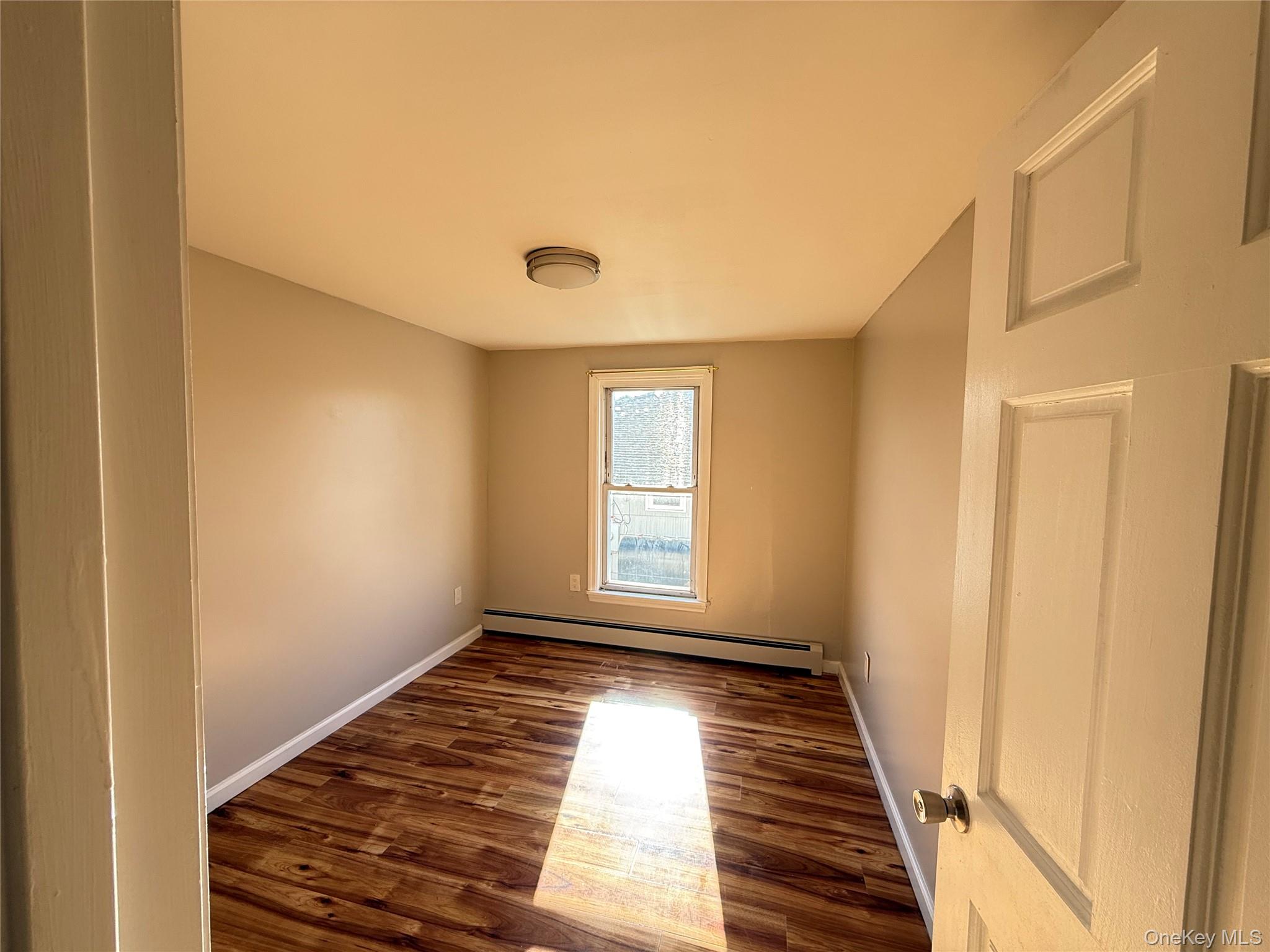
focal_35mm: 14
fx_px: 514
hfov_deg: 102.1
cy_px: 476
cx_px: 635
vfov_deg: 85.7
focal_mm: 2.22
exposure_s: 1/99
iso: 80
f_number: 2.2
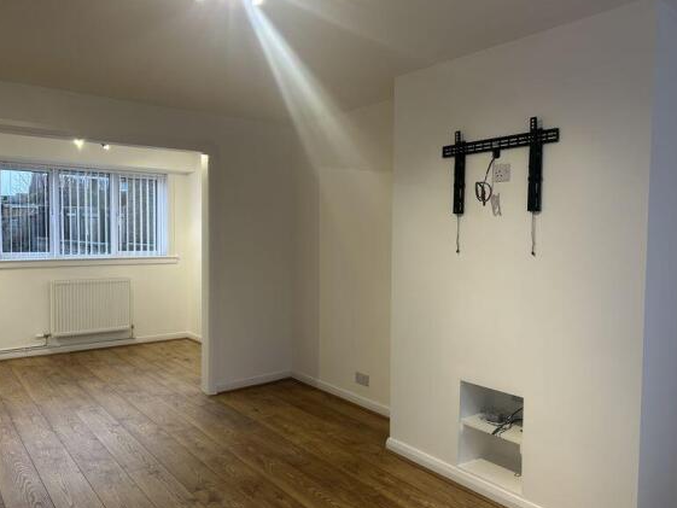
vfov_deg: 51.4
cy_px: 254
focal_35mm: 27
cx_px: 345
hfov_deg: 65.3
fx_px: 528
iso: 100
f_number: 1.5
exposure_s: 1/121
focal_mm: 5.7
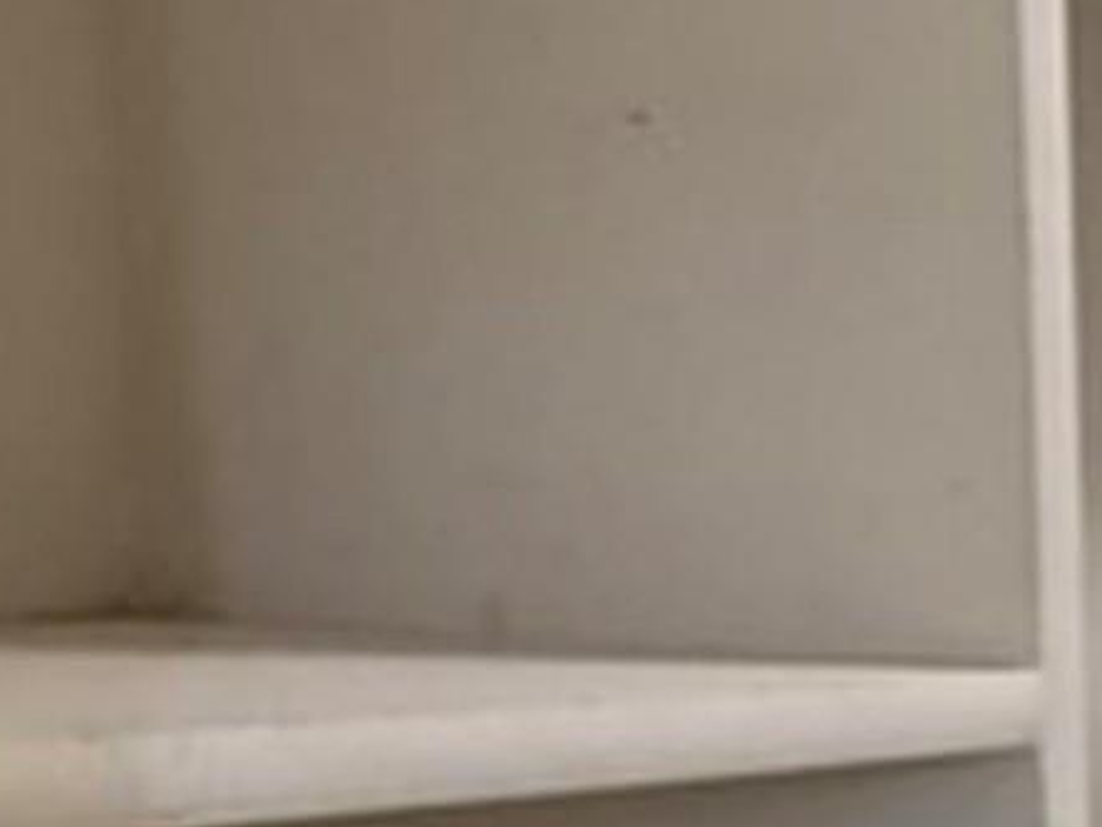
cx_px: 2472
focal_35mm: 120
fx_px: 3820
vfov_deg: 11.8
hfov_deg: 13.2
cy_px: 1245
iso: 500
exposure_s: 1/60
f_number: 1.6
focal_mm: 5.96
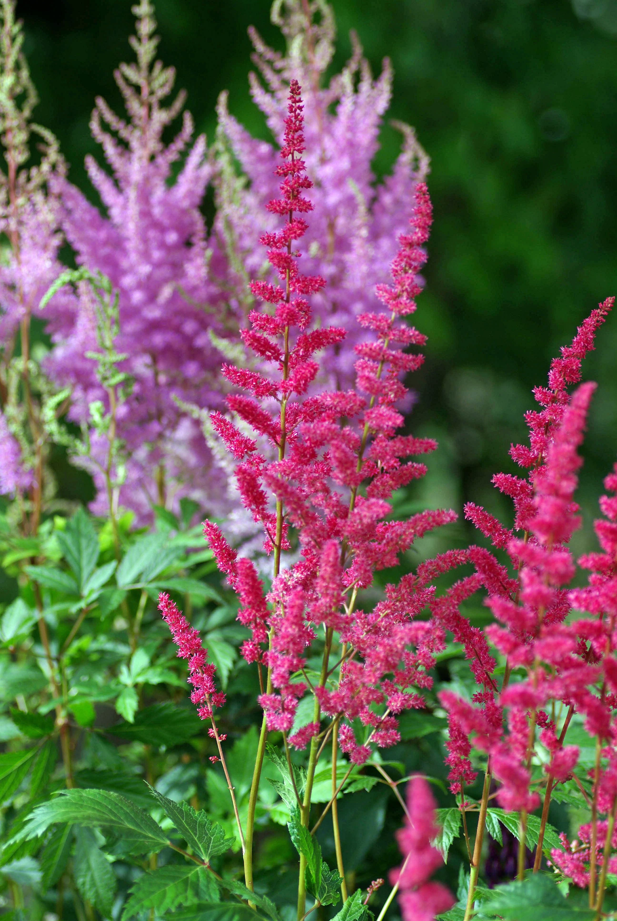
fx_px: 3460
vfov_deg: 15.2
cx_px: 308
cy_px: 460
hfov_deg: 10.2
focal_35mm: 135
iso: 100
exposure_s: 1/200
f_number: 3.5
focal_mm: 90
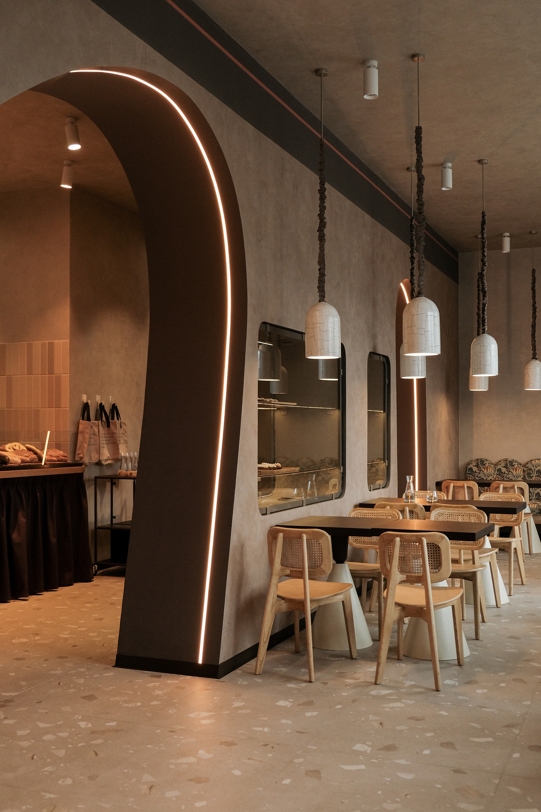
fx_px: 811
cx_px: 270
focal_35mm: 36
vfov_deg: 53.1
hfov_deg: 36.9
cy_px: 406
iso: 1000
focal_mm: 24.3
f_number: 3.2
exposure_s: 1/250
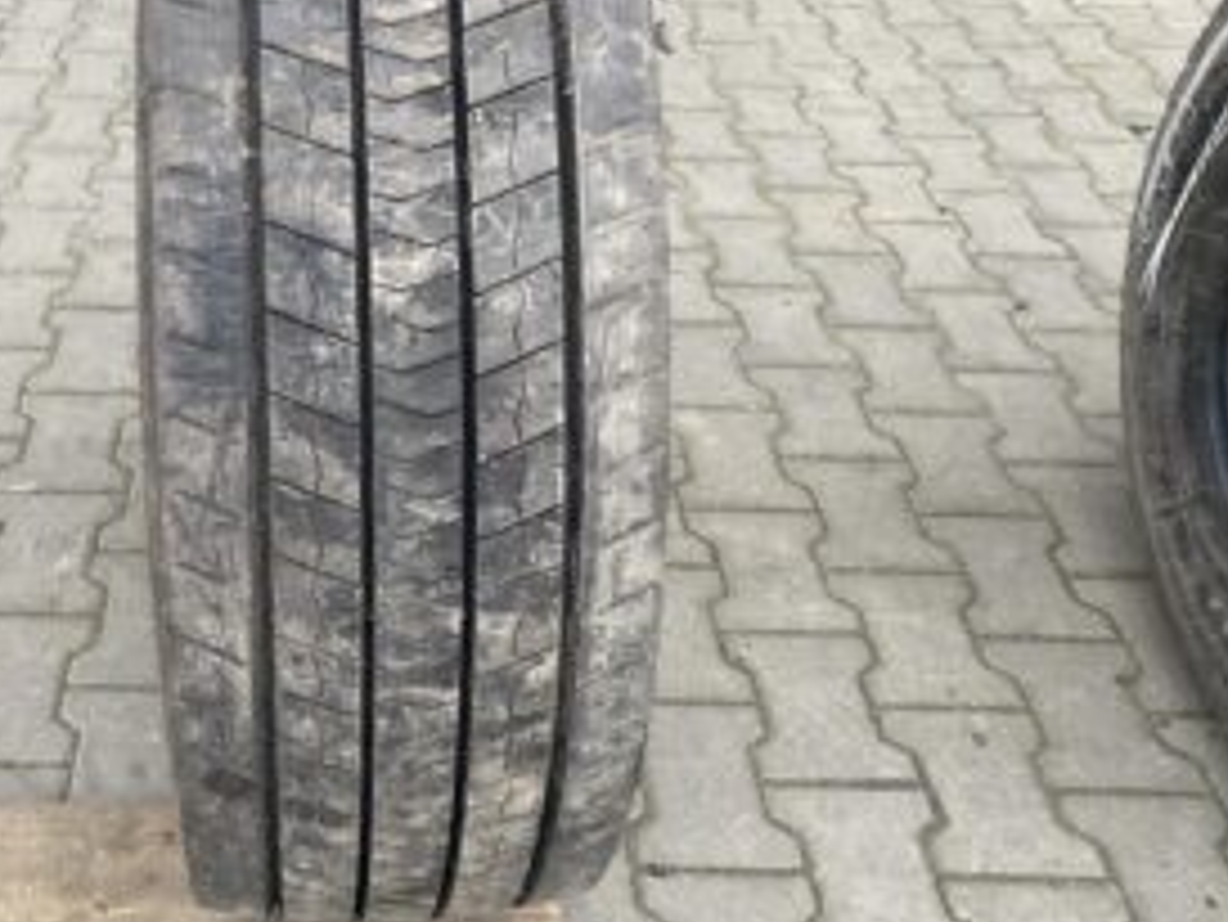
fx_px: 1455
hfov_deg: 44.7
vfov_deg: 34.7
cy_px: 281
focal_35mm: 41
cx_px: 355
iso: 64
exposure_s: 1/121
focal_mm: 4.25
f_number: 1.8
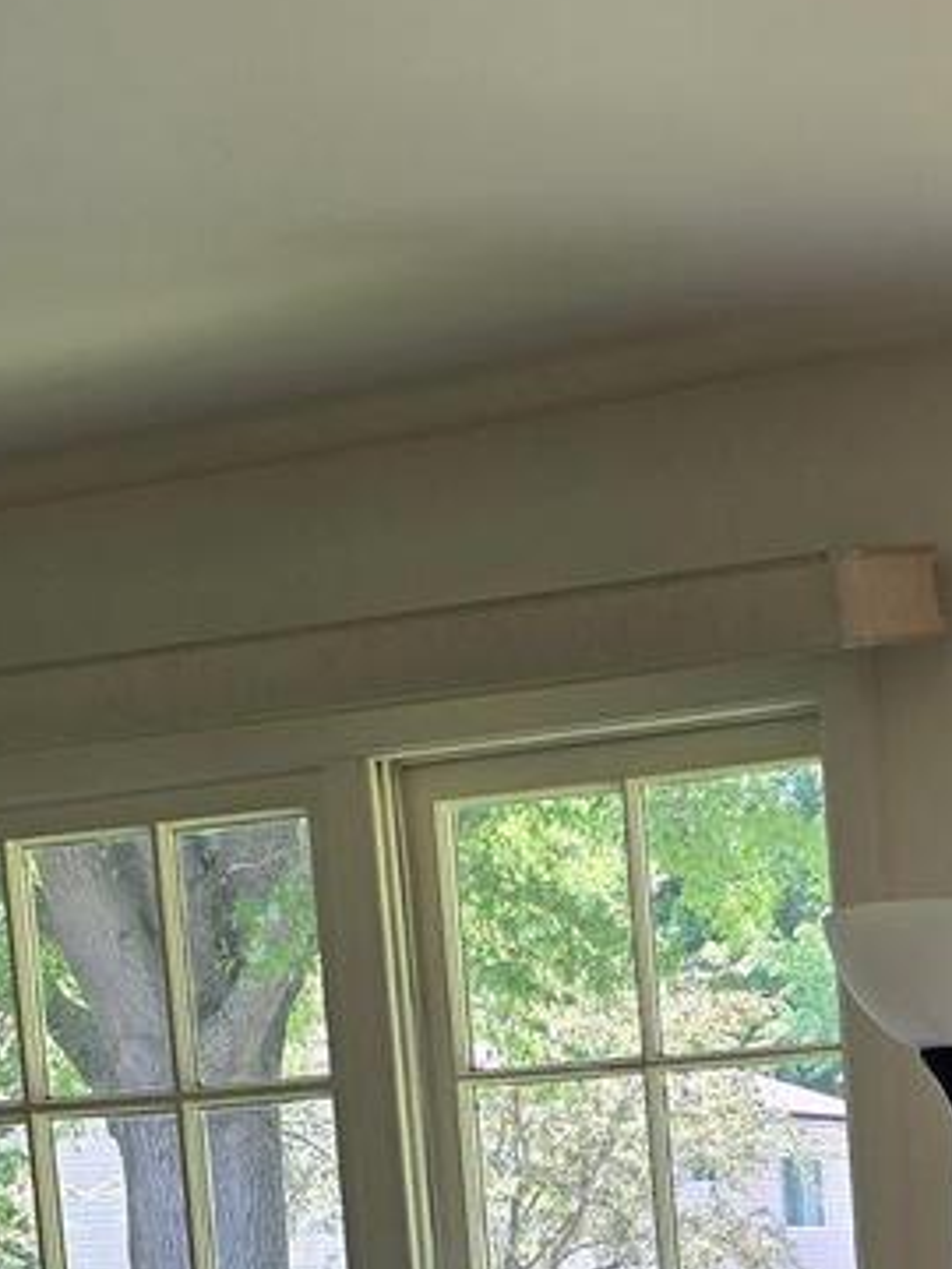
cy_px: 1748
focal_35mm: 98
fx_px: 3594
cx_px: 1417
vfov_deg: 18.3
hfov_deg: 14.1
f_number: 1.7
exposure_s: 1/120
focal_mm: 6.3
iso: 32
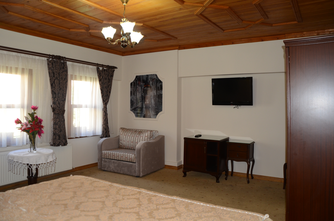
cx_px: 167
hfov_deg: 67.5
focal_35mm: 27
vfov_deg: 47.7
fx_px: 250
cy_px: 110
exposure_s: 1/60
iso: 500
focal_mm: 18
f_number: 4.5
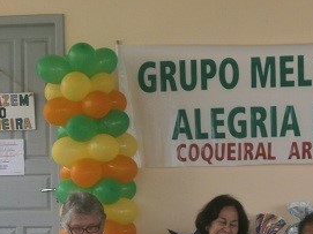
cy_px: 178
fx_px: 1211
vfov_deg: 11.0
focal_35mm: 134
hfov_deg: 14.6
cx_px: 274
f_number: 5.2
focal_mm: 13.4
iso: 125
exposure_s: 1/60
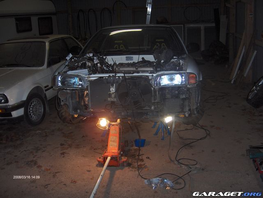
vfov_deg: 36.9
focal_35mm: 39
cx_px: 132
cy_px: 99
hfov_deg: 47.8
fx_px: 297
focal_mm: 8
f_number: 2.8
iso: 100
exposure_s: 1/60
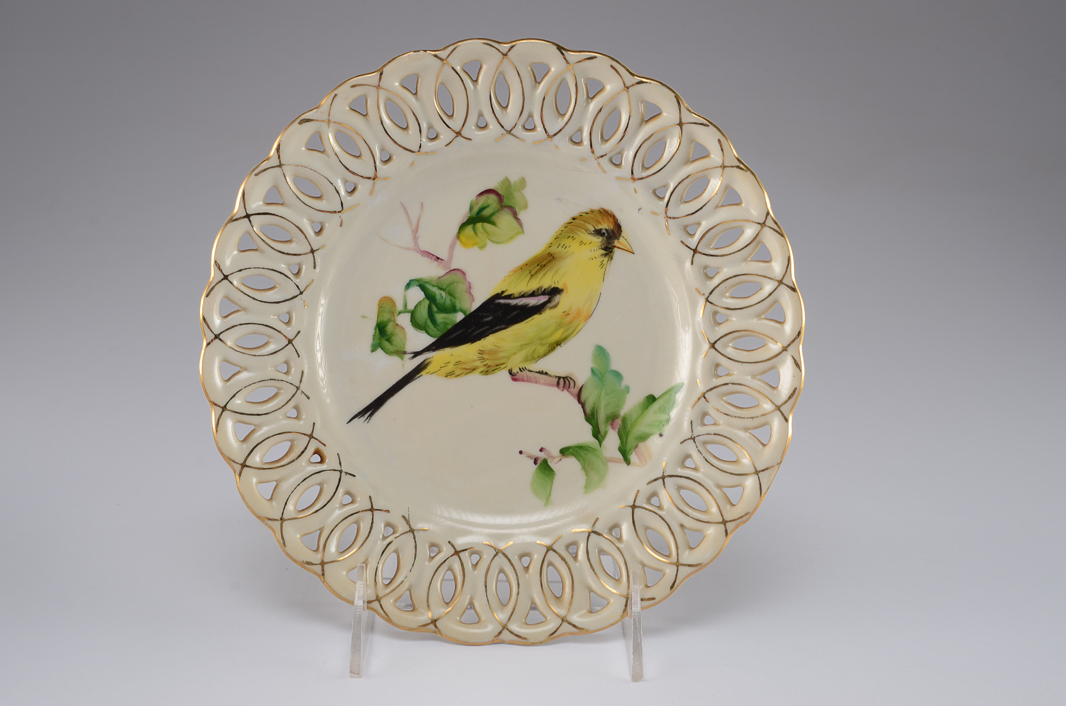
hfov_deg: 41.2
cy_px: 353
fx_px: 1418
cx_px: 533
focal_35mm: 48
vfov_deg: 28.0
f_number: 11
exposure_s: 1/80
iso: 100
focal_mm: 32
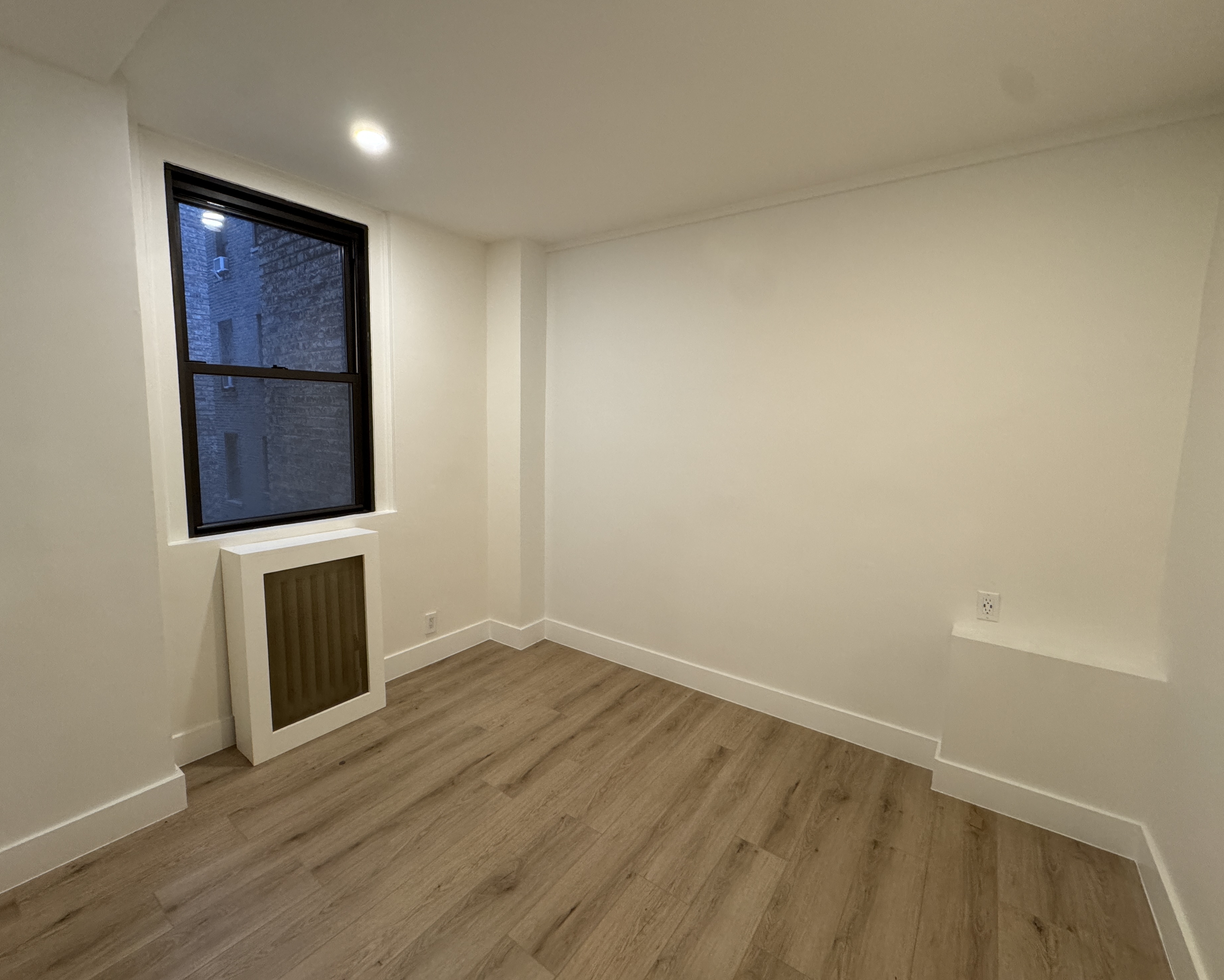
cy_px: 476
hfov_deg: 96.8
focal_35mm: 15
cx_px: 602
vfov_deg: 84.0
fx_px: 543
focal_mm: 2.22
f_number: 2.2
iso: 250
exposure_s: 1/60
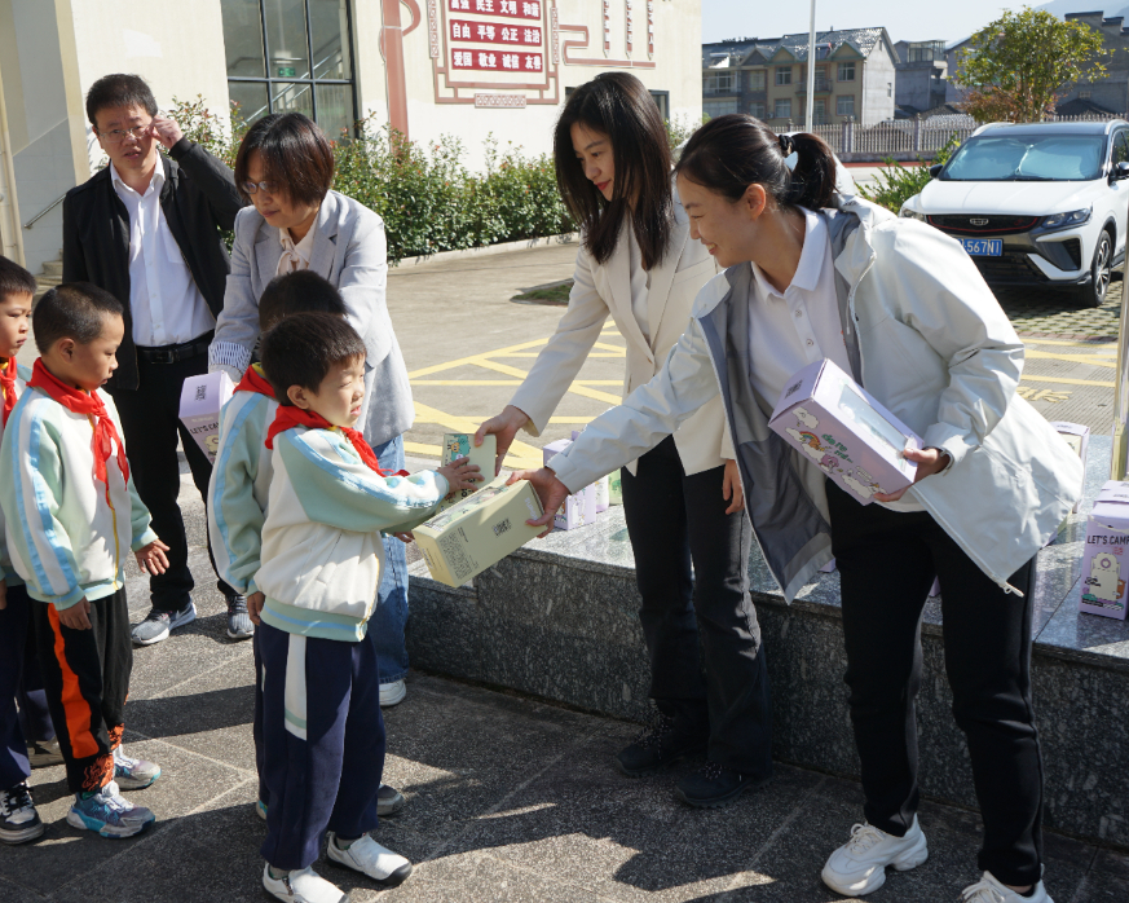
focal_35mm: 36
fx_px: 1203
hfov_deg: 50.3
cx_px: 530
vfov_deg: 41.1
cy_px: 446
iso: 100
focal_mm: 31
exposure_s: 1/250
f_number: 7.1
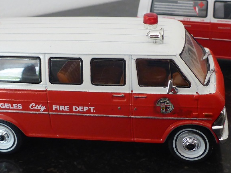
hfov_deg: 34.3
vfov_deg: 25.8
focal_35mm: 56
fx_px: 374
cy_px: 44
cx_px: 130
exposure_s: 1/40
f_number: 3.3
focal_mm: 4.9
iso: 400
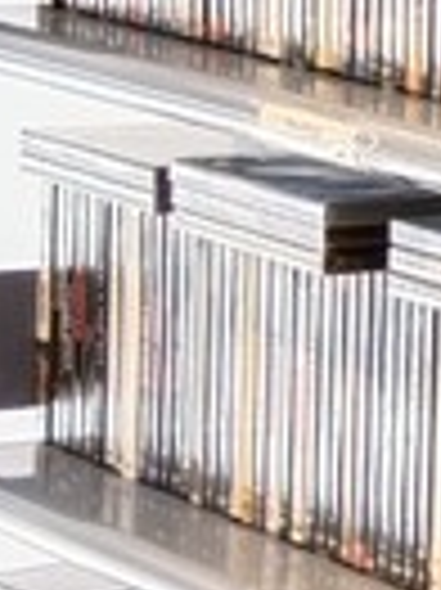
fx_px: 3454
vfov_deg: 9.7
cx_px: 1519
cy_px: 185
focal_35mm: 203
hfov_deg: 6.4
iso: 773
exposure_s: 1/100
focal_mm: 3.96
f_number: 1.8
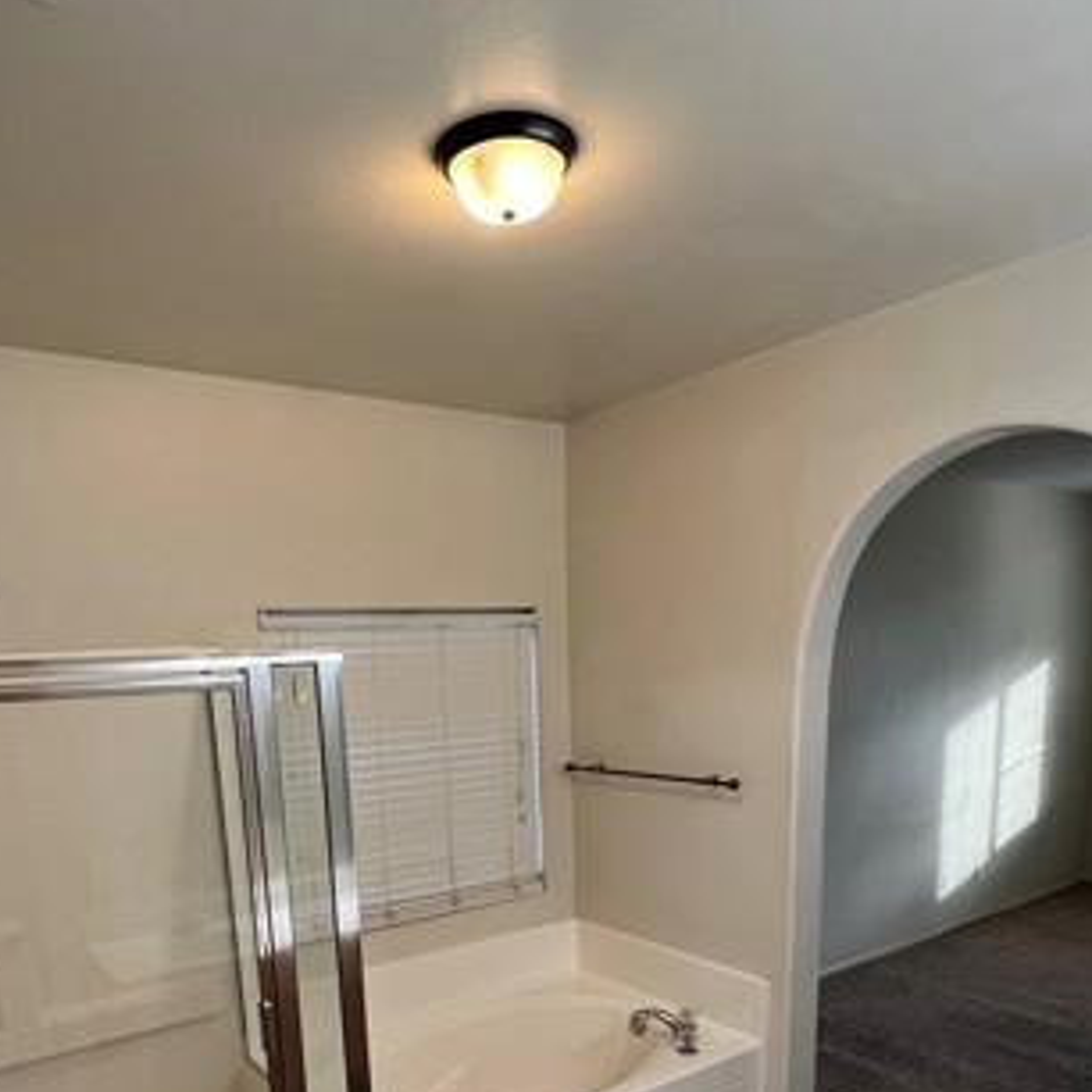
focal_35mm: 24
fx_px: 857
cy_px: 828
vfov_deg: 61.2
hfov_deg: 64.8
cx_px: 485
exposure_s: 1/120
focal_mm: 1.57
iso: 200
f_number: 1.8
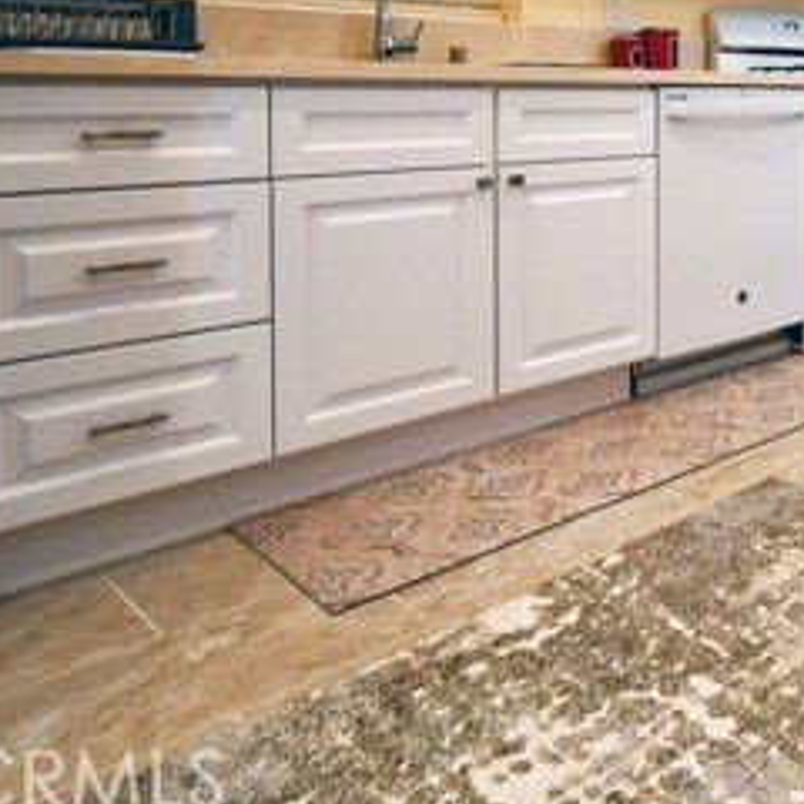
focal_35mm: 34
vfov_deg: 44.9
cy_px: 112
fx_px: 893
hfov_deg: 38.2
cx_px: 928
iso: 800
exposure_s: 1/250
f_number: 4.5
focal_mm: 10
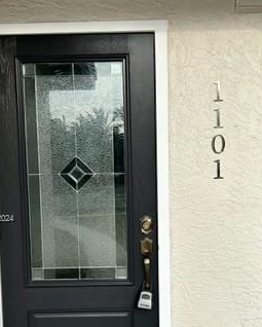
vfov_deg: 36.2
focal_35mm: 51
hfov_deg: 29.7
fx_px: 494
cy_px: 219
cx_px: 143
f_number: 1.5
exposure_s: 1/1751
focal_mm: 5.7
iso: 50
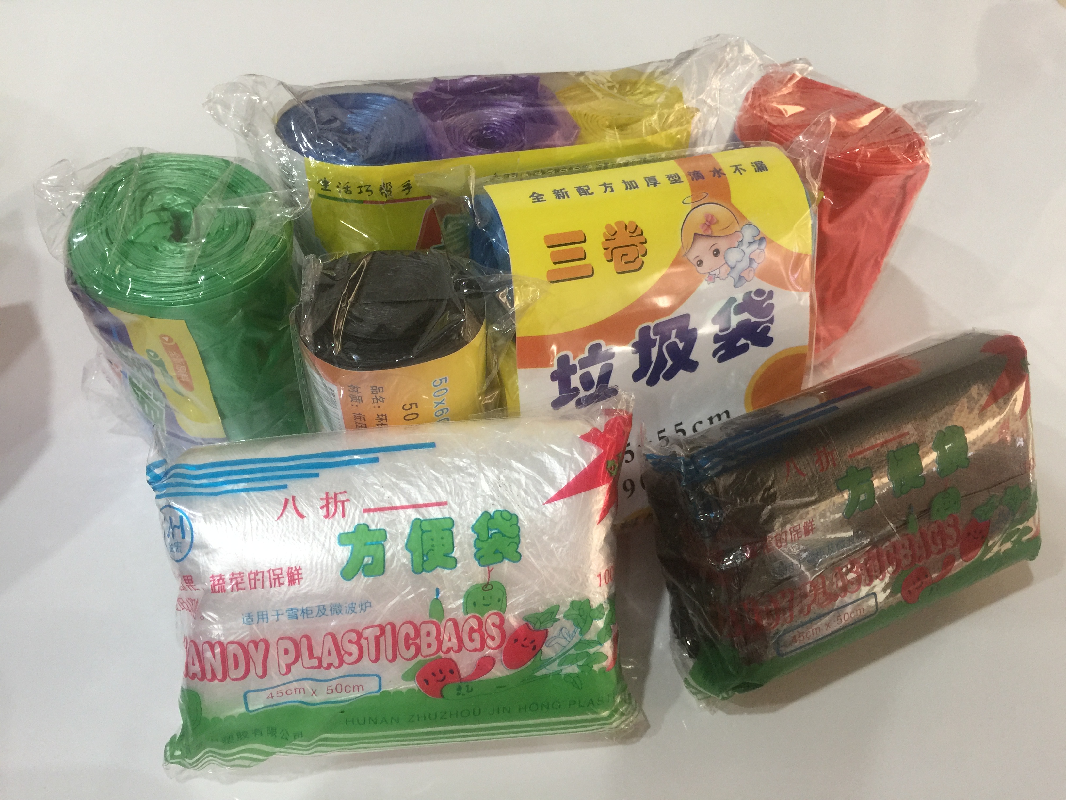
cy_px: 400
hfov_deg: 61.7
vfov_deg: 48.2
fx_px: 893
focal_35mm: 29
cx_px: 533
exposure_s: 1/17
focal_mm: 4.15
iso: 100
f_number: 2.2
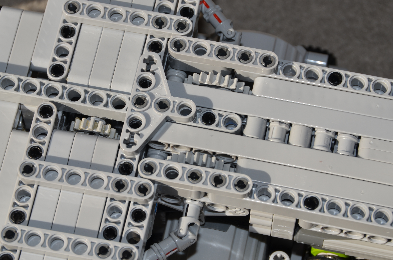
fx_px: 1771
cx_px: 176
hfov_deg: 12.7
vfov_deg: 8.4
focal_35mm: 163
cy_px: 124
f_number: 10
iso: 100
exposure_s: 1/160
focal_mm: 95
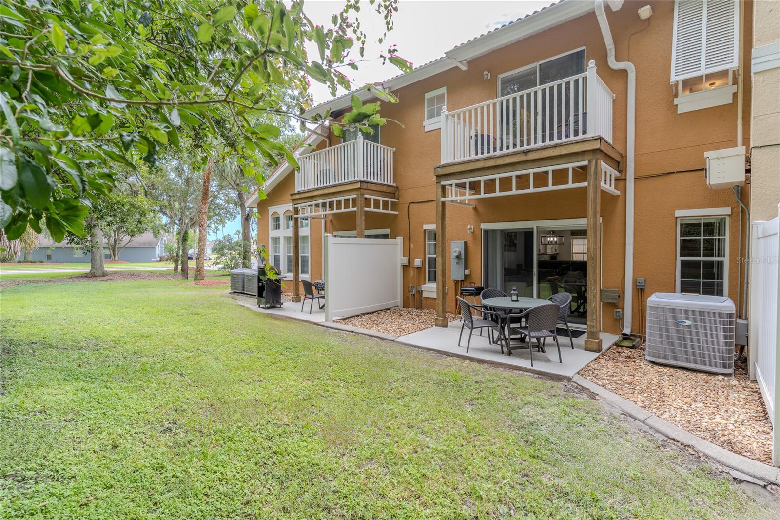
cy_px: 260
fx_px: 368
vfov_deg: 70.4
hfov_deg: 93.3
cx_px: 390
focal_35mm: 17
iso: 100
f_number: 8
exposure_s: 1/40
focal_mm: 17
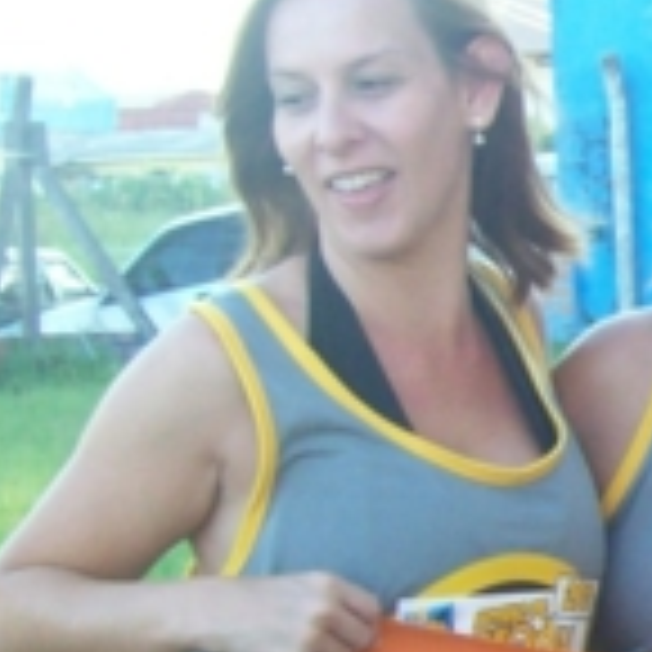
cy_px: 576
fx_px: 3729
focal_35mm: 175
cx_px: 1282
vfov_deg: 9.9
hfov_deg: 9.4
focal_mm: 6
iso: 80
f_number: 2.7
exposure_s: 1/74.1
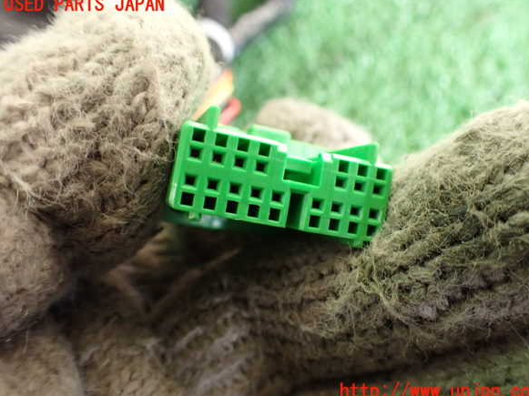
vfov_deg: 45.4
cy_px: 198
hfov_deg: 58.4
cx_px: 272
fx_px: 473
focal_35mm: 31
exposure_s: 1/80
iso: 800
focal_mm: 5.4
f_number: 2.3
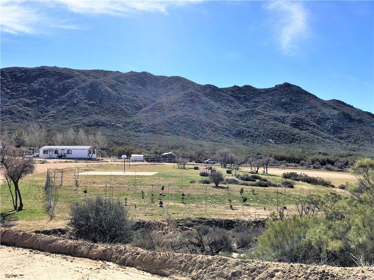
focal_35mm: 29
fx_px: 313
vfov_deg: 48.2
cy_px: 140
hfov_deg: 61.7
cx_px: 187
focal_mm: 4.15
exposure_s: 1/1672
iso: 25
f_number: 2.2
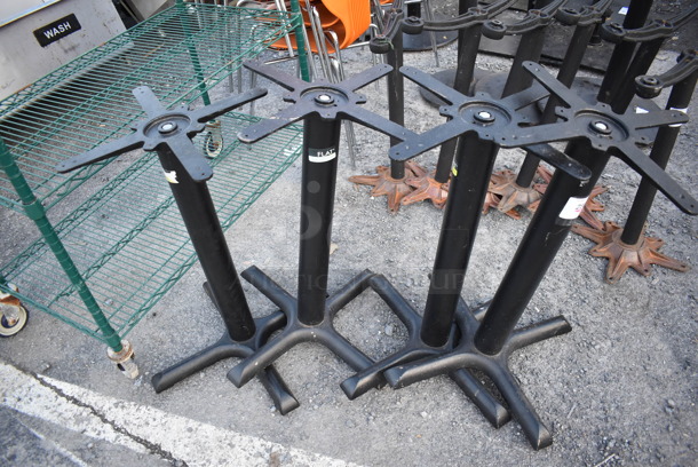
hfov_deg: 67.3
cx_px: 349
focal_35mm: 27
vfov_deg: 48.0
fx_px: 524
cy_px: 234
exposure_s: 1/250
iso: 800
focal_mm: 18
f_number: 3.5
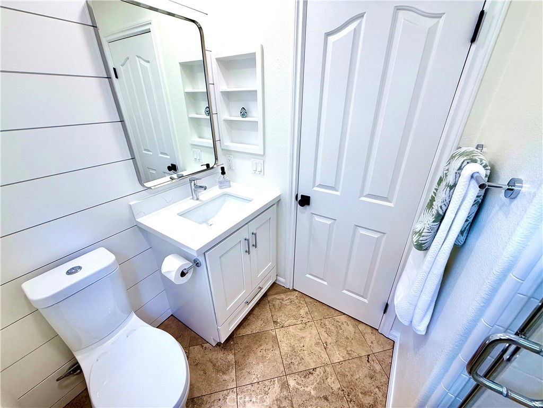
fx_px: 220
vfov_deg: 85.7
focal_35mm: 14
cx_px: 272
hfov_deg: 102.1
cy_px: 204
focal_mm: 2.22
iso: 100
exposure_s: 1/120
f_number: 2.2
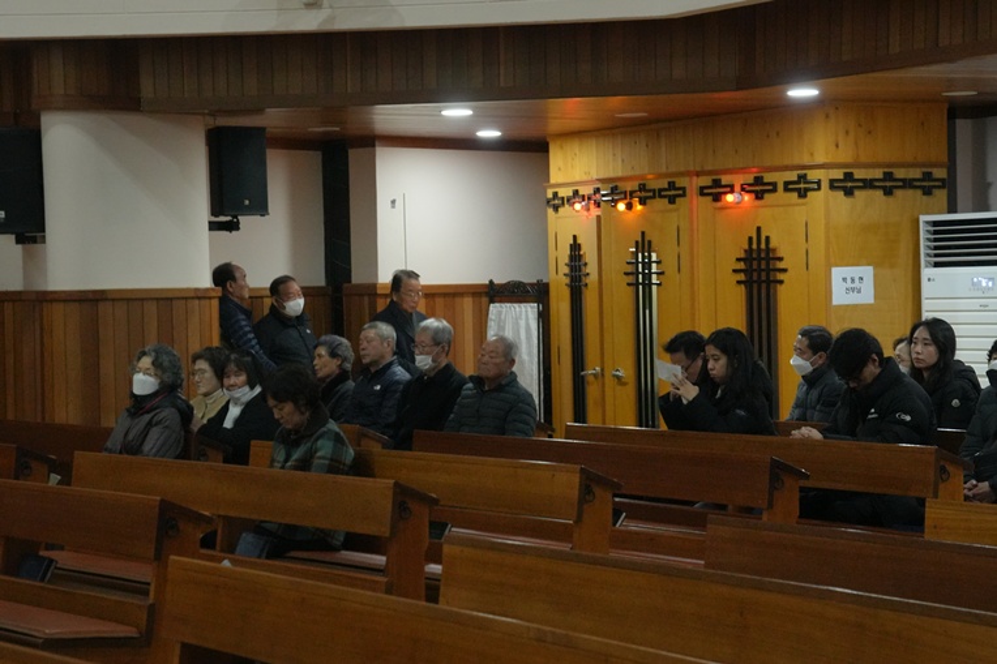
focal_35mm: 93
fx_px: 2575
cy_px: 332
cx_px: 498
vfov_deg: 14.7
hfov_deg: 21.9
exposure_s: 1/80
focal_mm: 62
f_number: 9
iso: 4000
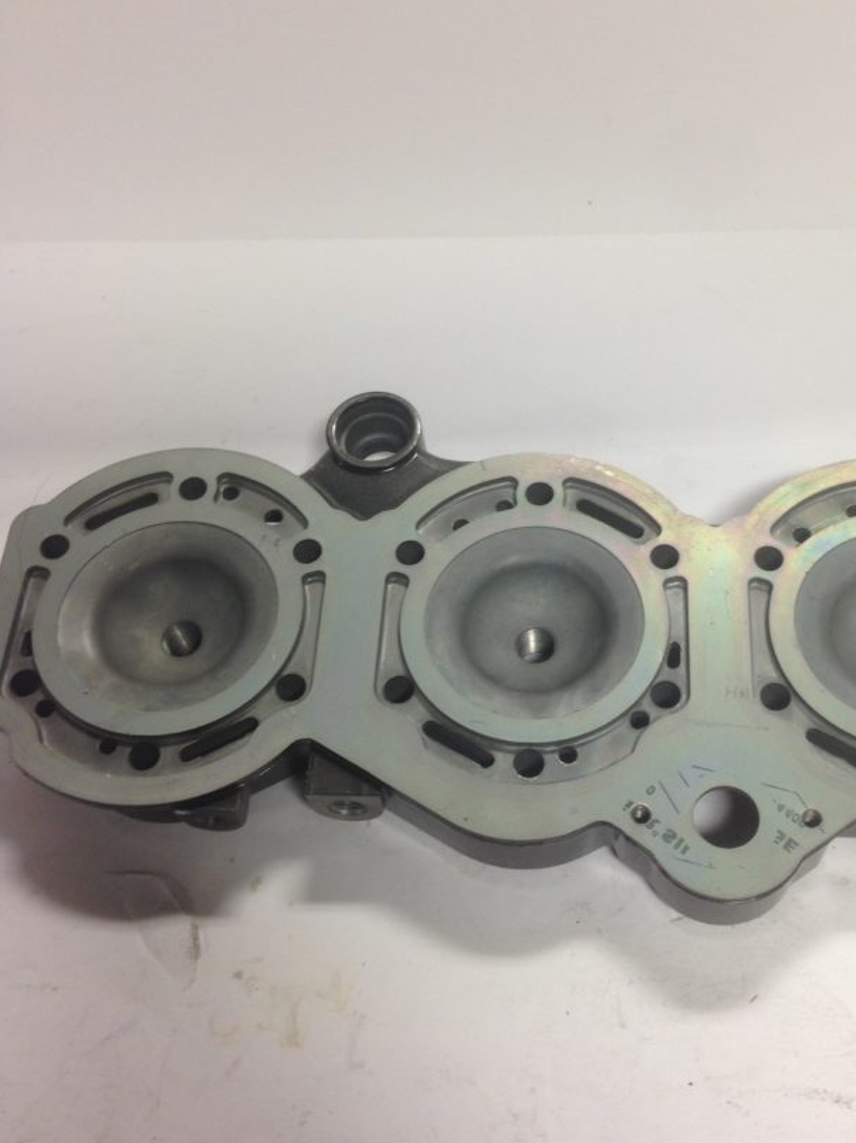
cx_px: 542
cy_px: 608
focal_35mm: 42
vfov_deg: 44.8
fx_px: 1386
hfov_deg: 34.1
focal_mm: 4.12
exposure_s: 1/30
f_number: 2.4
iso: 50
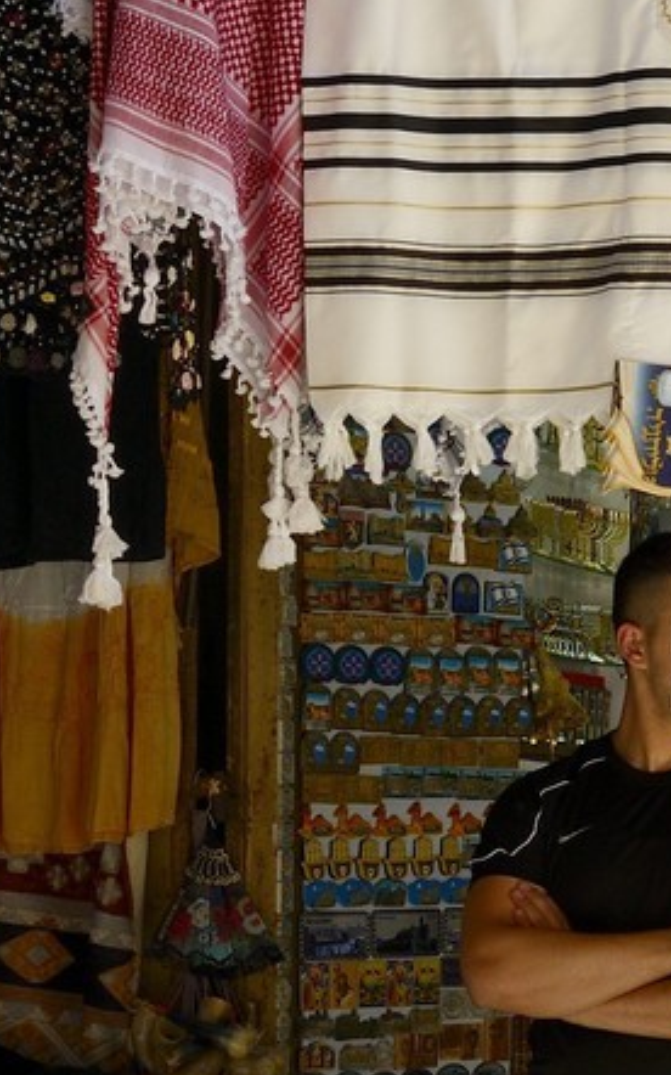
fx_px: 4099
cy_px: 782
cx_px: 1833
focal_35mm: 140
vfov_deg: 14.9
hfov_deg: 8.3
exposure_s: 1/250
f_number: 9
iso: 400
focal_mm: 38
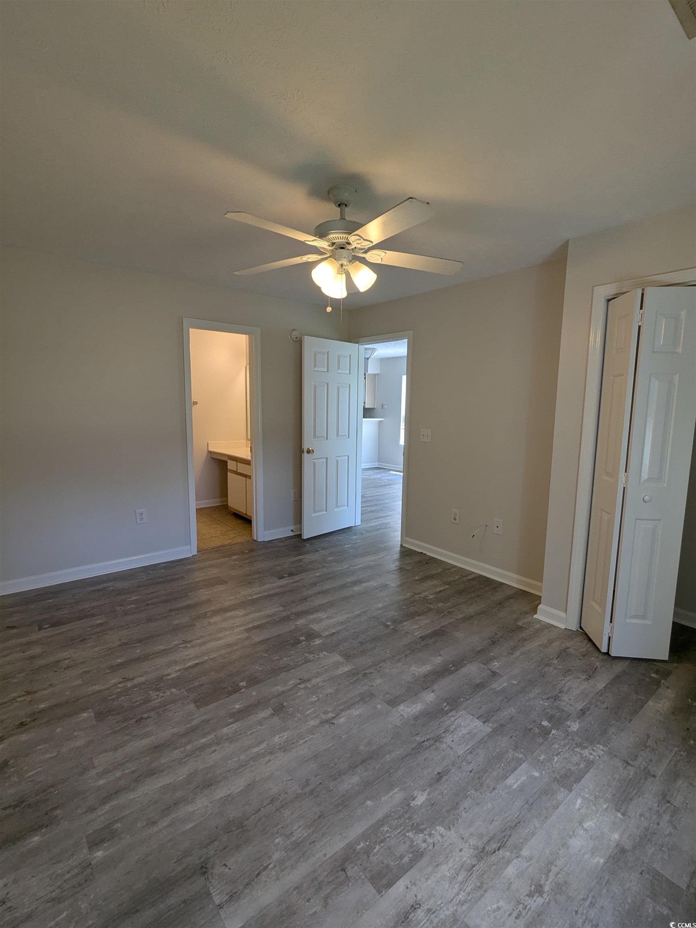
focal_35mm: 16
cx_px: 348
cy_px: 464
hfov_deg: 78.1
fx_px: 429
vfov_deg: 94.5
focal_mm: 2.35
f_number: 2.2
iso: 76
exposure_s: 1/120
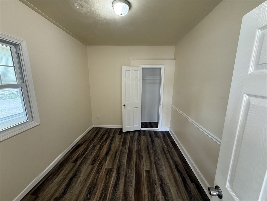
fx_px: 108
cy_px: 100
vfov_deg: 85.7
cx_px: 134
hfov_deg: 102.1
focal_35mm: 14
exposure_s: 1/60
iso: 320
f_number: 2.2
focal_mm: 2.22
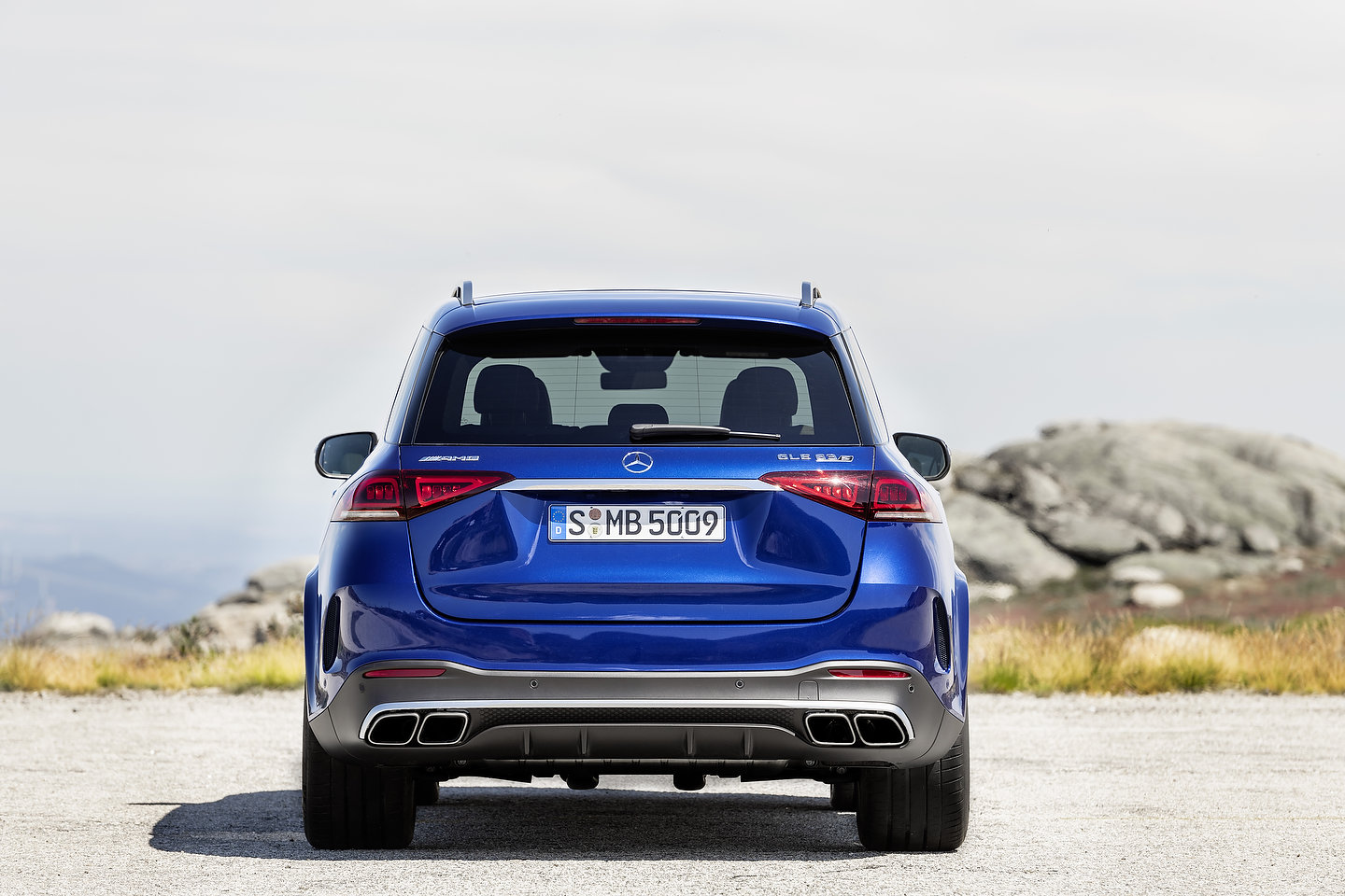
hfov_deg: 11.4
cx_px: 672
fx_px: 6724
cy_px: 448
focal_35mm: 180
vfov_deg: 7.6
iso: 100
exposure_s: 1/400
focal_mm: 180
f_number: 5.6
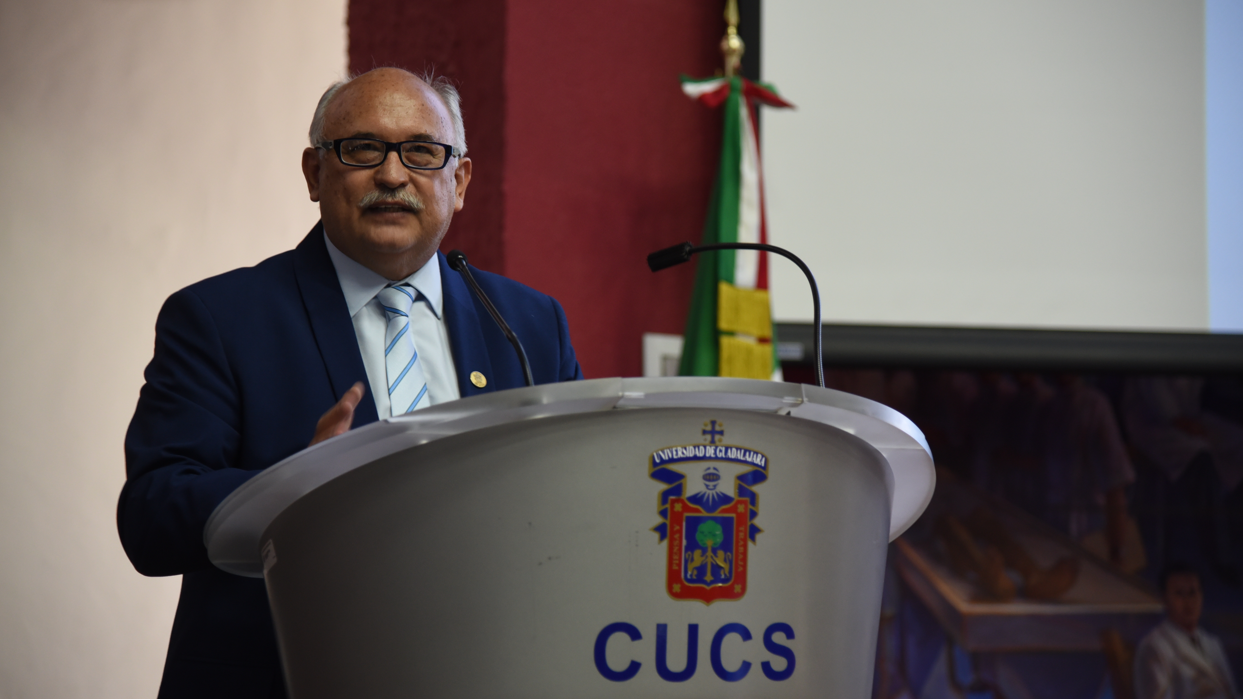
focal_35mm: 103
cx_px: 623
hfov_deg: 20.7
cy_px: 341
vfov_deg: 11.8
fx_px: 3395
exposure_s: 1/15
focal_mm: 98
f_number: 4
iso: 1600
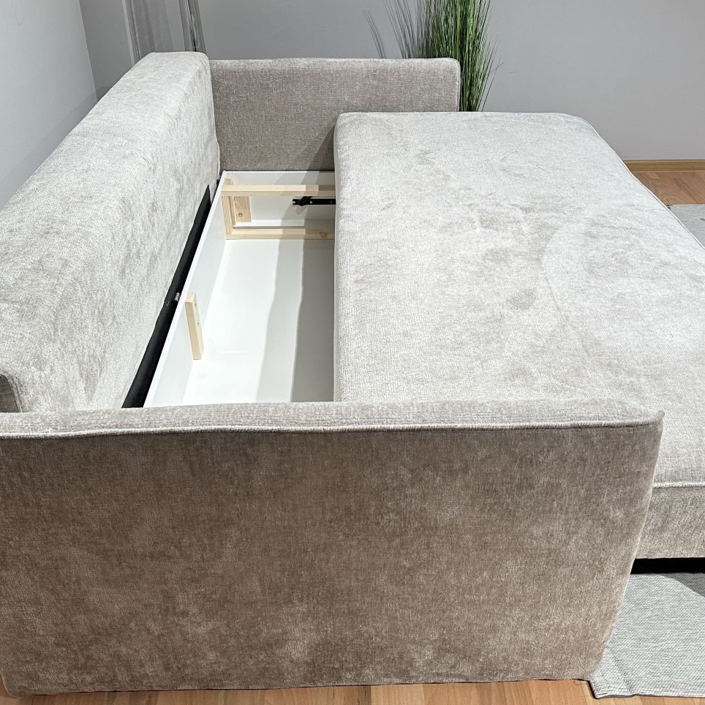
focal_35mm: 33
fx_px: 760
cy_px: 336
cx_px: 352
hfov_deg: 49.7
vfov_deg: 49.7
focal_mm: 6.86
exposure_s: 1/100
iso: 160
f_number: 1.78
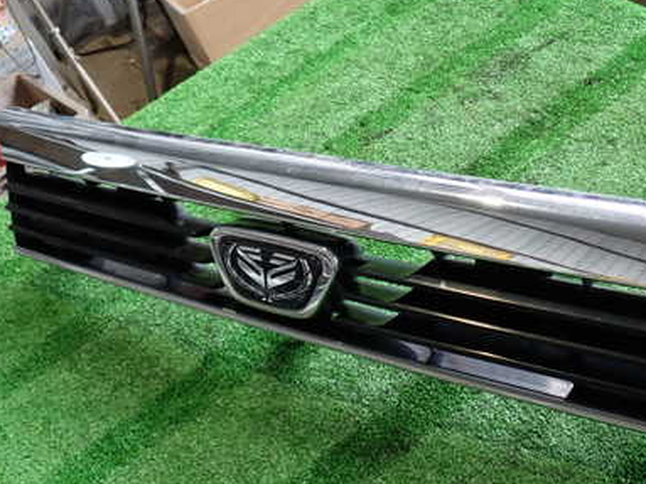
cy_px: 261
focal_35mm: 47
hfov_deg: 40.2
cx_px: 405
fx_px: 877
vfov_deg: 30.8
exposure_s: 1/50
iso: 200
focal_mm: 5.4
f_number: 2.3
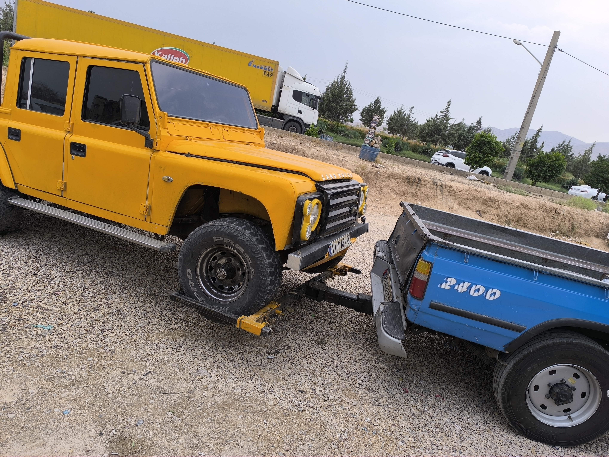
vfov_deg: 58.9
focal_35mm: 23
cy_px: 228
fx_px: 405
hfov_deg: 73.9
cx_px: 304
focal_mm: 6.14
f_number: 1.65
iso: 50
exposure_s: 1/417
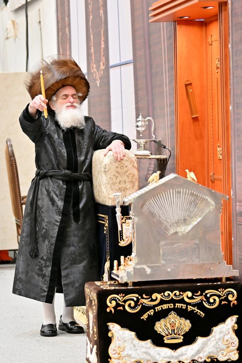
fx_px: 1241
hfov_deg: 11.1
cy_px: 182
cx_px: 121
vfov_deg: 16.7
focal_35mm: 123
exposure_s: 1/250
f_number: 2.8
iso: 500
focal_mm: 82
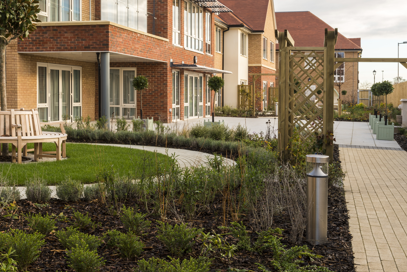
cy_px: 82
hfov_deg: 35.3
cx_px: 136
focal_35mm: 56
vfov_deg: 24.0
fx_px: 633
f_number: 16
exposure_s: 1/20
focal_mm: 40
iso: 125
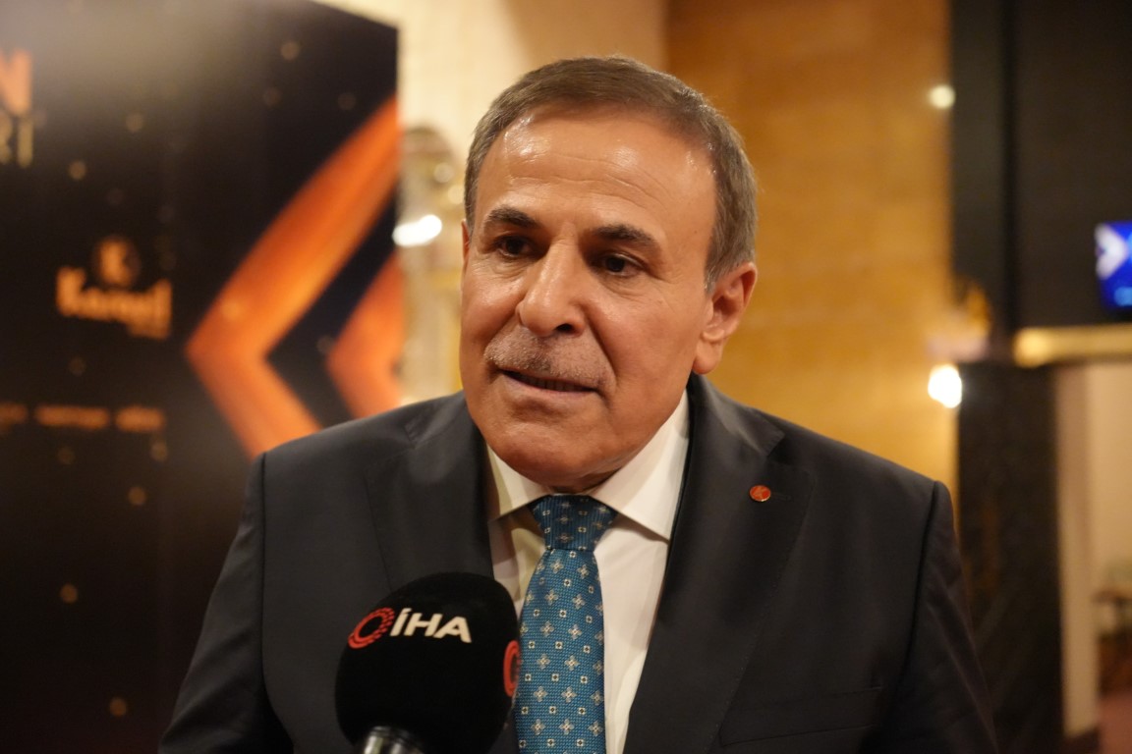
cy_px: 377
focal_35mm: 53
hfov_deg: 37.5
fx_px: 1666
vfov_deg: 25.5
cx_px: 566
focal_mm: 53
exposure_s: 1/125
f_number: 4
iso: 12800
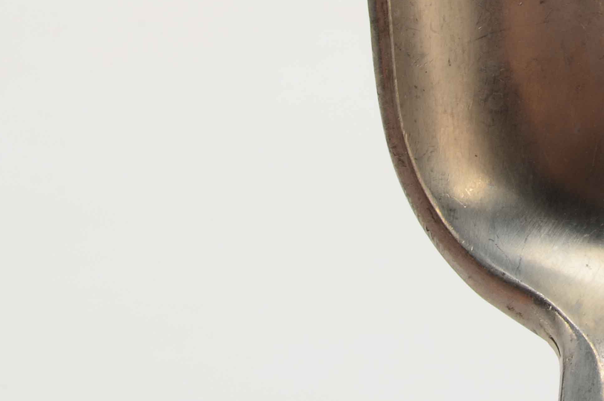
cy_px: -74
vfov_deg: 6.4
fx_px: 3538
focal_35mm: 211
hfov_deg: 9.7
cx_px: 595
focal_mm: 55
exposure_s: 1/160
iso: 100
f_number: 25
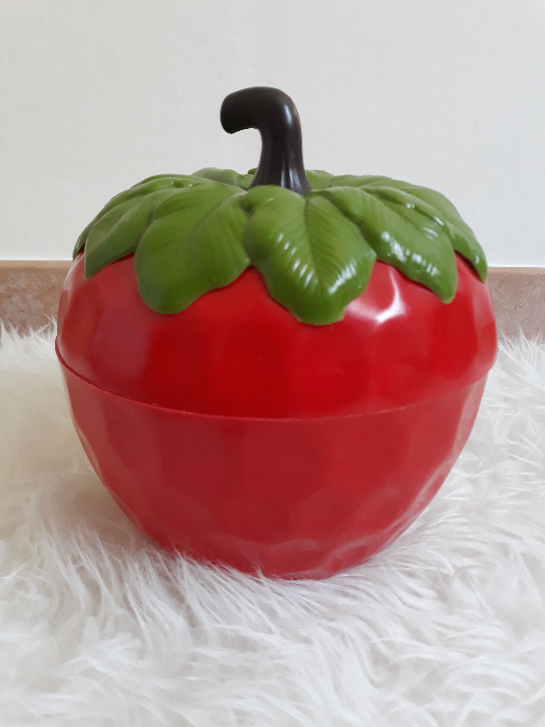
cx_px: 272
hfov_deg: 51.4
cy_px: 364
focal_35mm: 27
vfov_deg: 65.3
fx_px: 567
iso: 160
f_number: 1.7
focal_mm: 3.71
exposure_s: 1/33
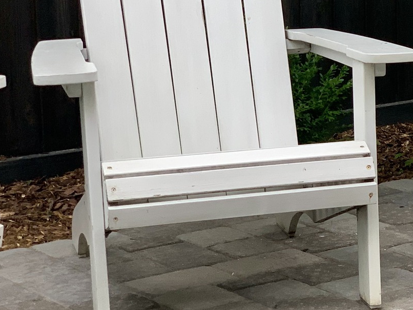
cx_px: 506
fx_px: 1540
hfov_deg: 14.7
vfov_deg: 11.5
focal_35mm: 129
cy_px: 120
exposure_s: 1/122
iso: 64
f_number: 2.4
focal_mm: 6
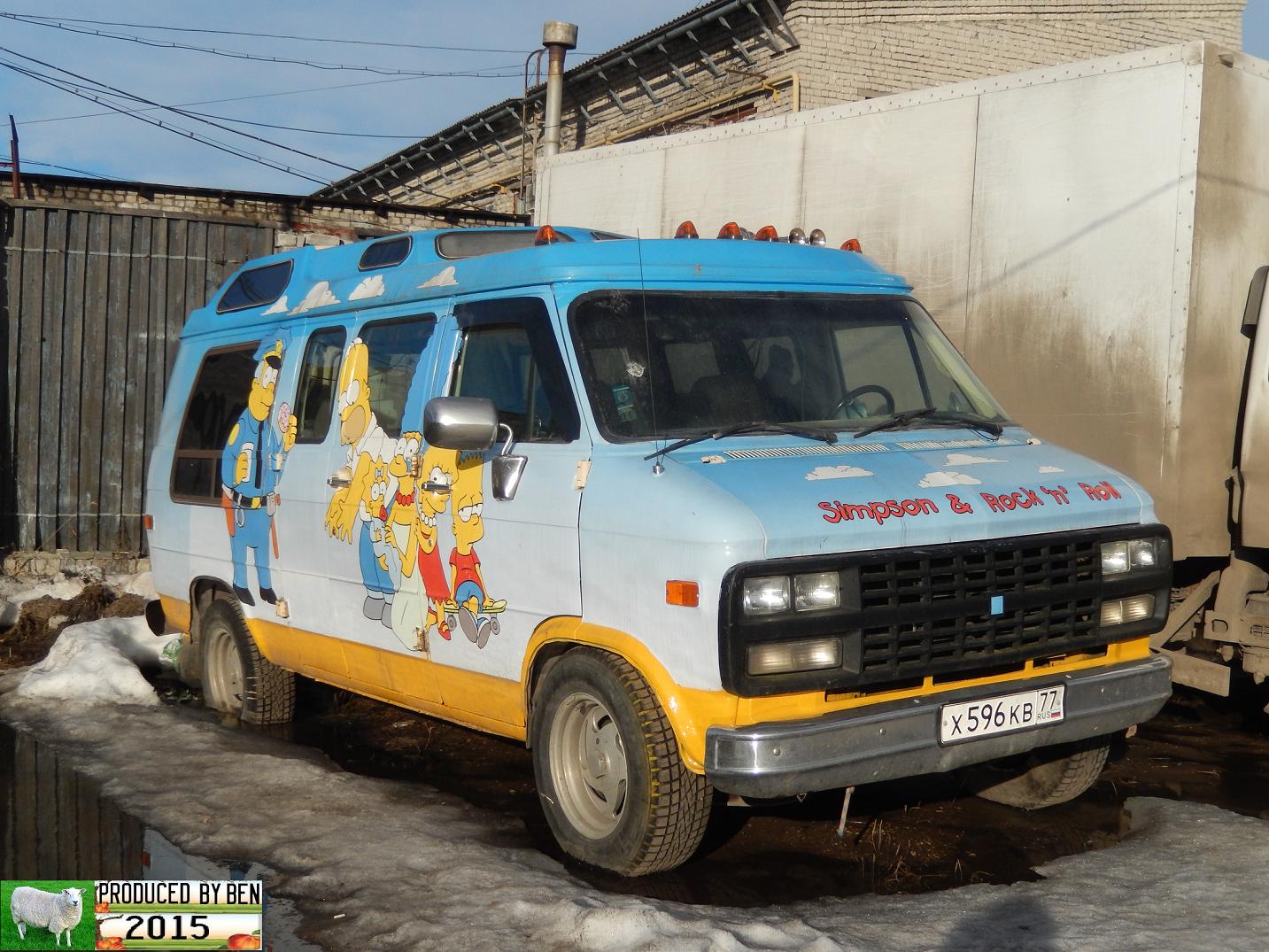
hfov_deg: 42.1
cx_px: 634
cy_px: 476
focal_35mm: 45
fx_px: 1650
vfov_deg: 32.2
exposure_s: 1/640
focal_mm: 8.1
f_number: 8.6
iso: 200
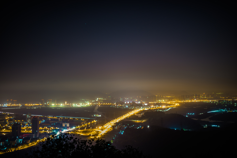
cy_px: 79
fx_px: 230
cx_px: 118
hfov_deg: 54.4
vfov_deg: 37.9
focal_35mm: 35
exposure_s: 13
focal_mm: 35
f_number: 1.4
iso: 100
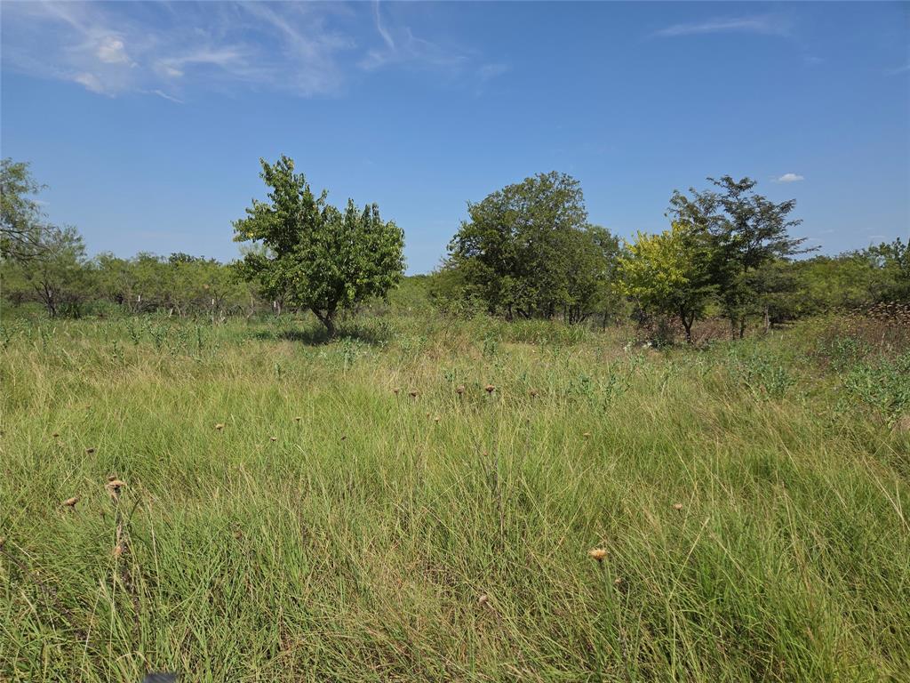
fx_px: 605
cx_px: 455
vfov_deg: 58.9
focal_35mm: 23
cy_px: 342
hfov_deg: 73.9
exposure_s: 1/7599
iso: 80
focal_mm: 5.4
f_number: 1.8
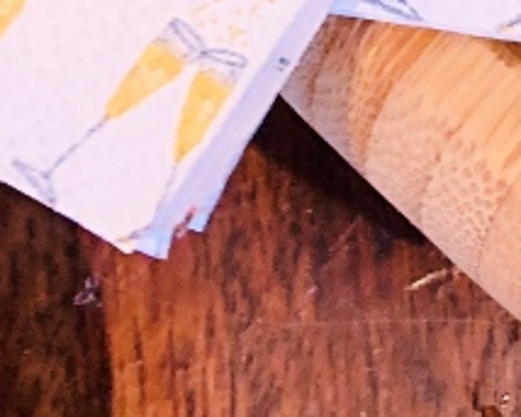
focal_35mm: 152
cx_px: 1495
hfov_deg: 10.0
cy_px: -566
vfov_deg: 9.2
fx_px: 2343
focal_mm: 4.25
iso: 400
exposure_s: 1/30
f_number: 1.8
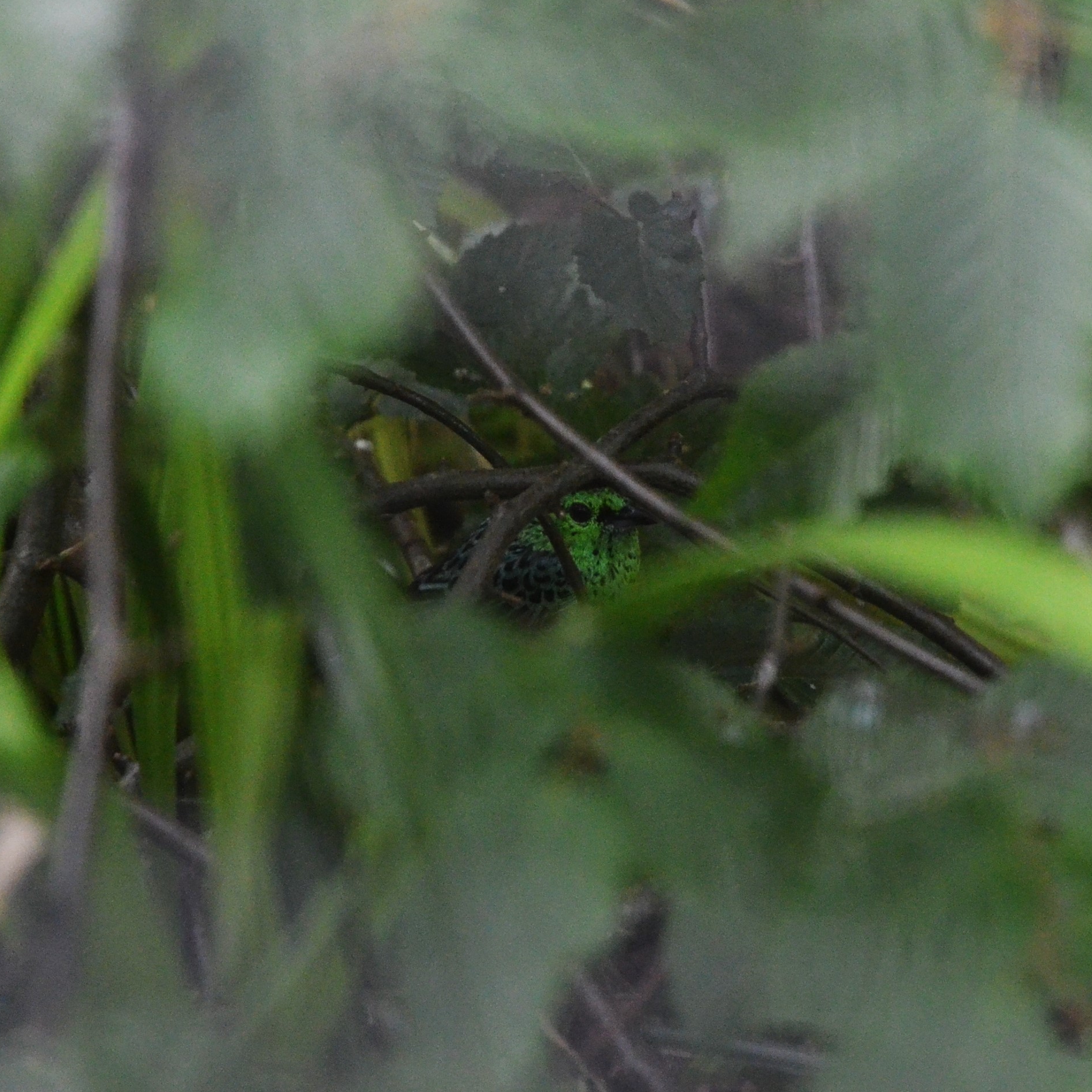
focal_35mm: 135
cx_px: 787
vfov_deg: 12.9
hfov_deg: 12.9
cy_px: 544
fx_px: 4818
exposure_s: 1/320
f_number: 4.5
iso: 2500
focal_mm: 70
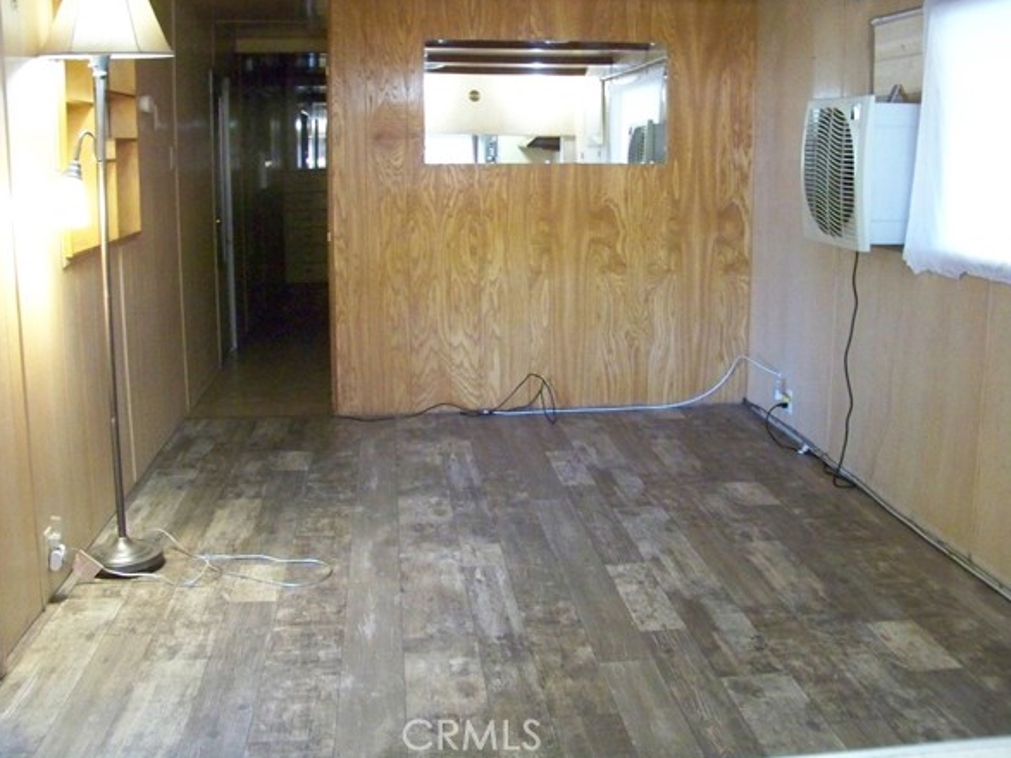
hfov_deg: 51.4
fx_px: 1051
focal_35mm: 36
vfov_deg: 39.6
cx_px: 515
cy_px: 346
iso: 1000
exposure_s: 1/30
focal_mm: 5.85
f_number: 2.8
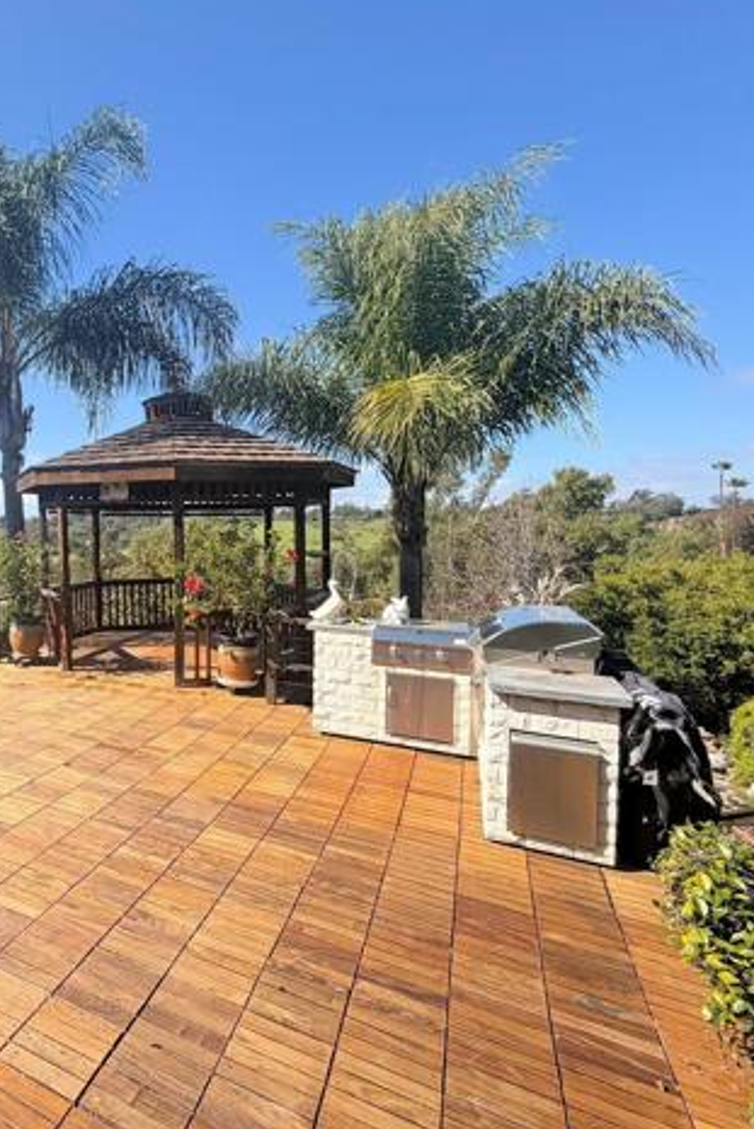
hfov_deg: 55.2
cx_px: 99
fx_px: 628
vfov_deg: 83.9
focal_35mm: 20
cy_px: 550
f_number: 2.2
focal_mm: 2.22
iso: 25
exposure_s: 1/770
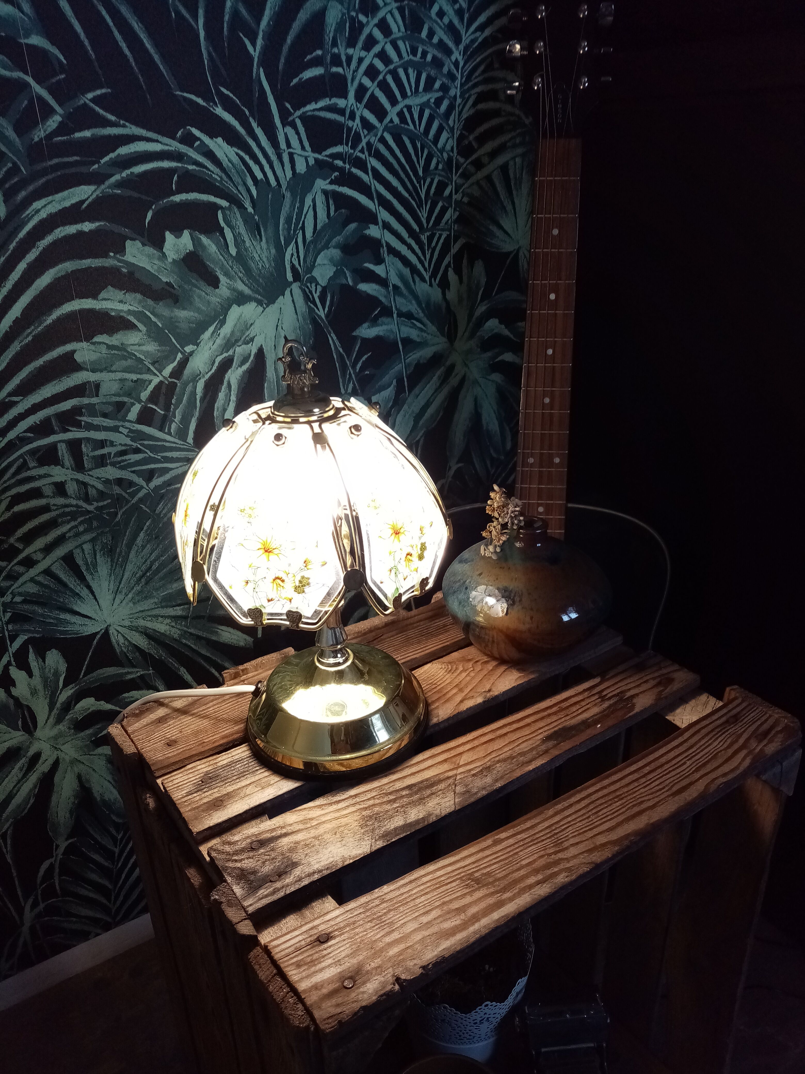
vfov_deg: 67.3
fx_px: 806
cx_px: 402
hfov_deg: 53.1
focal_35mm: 26
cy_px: 537
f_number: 1.8
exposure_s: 1/33.3
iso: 136
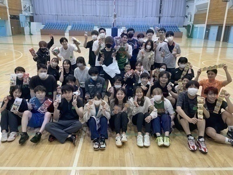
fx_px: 175
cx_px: 116
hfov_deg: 67.3
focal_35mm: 26
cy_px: 88
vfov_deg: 53.1
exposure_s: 1/50
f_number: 1.6
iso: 250
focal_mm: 4.2
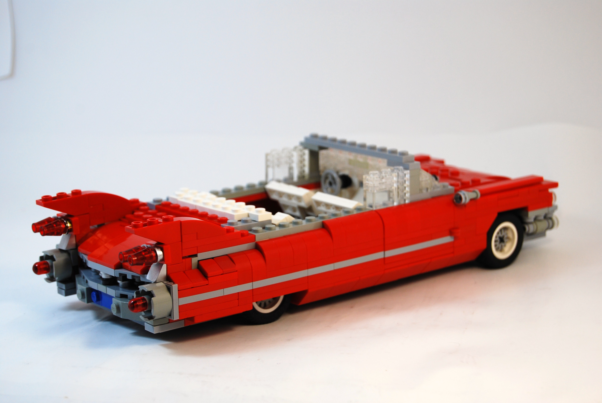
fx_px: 1381
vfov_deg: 16.6
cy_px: 202
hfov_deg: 24.6
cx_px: 301
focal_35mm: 82
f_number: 5.6
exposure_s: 1/125
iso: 180
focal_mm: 55
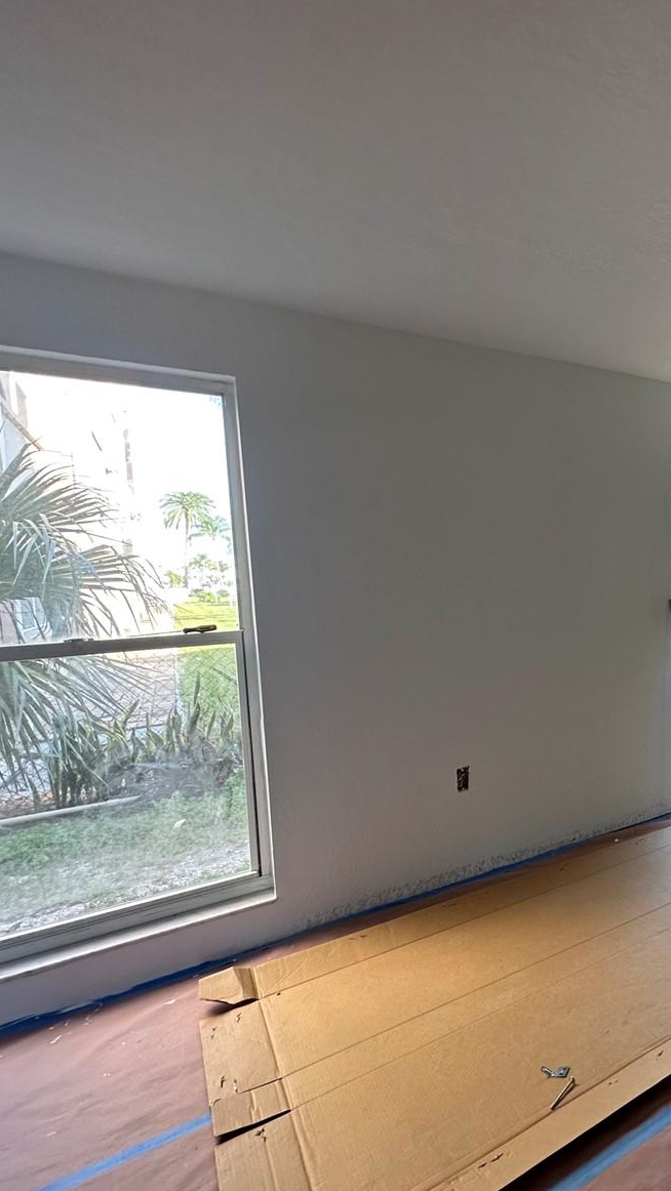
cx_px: 760
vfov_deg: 83.8
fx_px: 664
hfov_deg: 41.2
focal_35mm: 21
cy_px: 601
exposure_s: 1/99
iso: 80
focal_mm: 2.22
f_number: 2.2
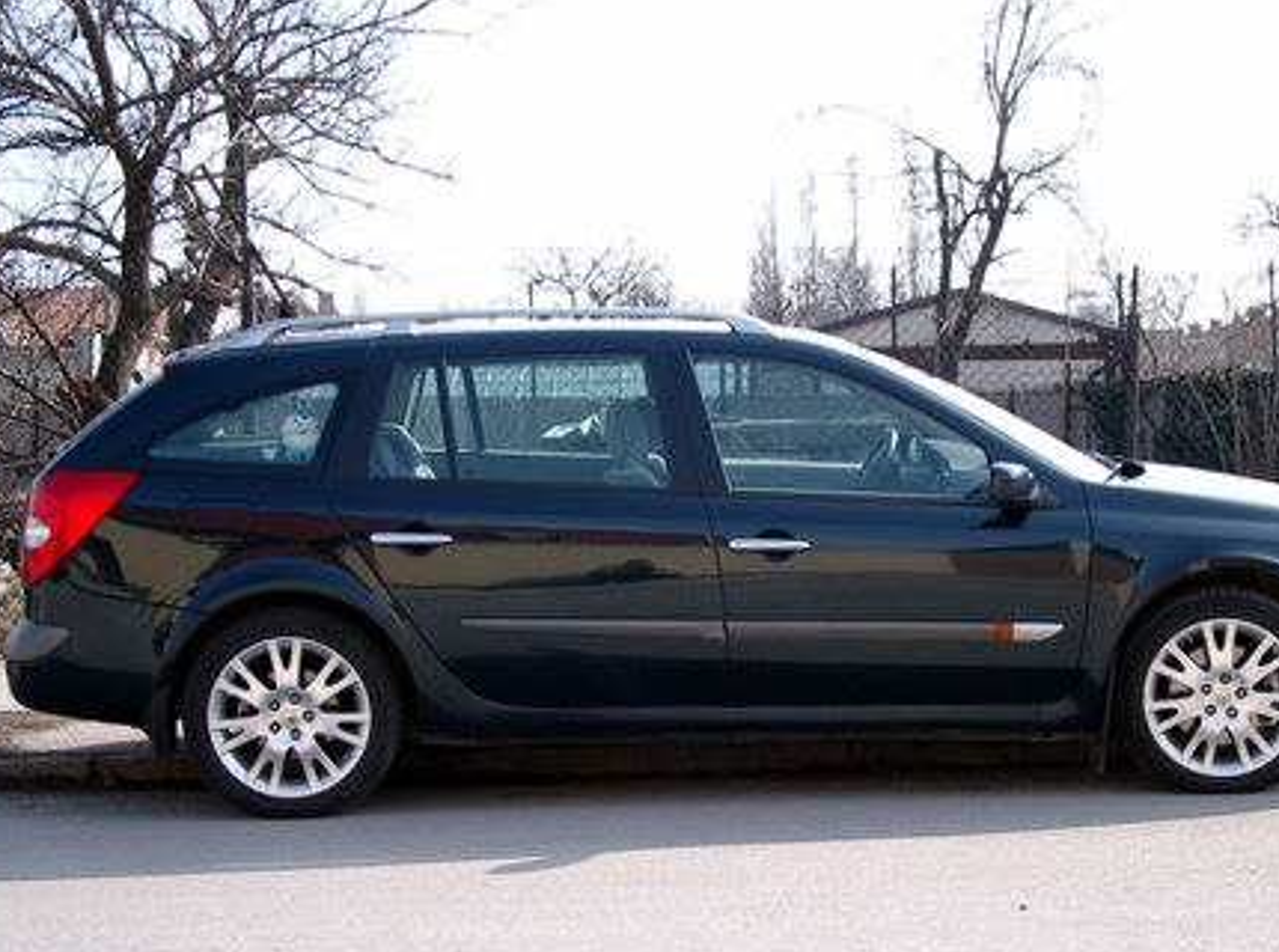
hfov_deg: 30.3
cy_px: 594
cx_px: 732
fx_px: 2358
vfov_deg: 22.8
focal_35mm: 64
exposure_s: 1/800
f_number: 3
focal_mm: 10.2
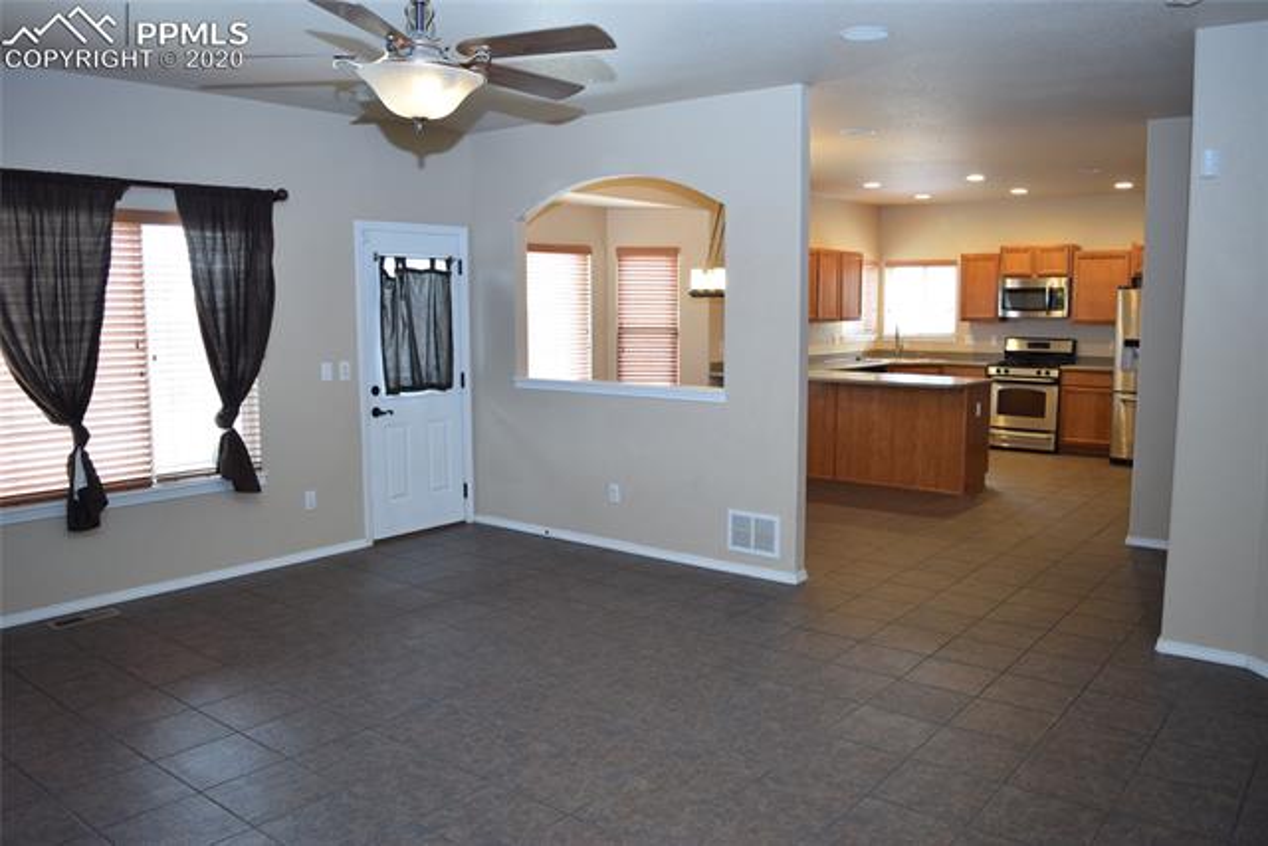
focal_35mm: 27
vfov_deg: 48.0
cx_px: 634
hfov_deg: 67.4
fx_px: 951
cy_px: 423
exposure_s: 1/60
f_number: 4
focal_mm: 18
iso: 500
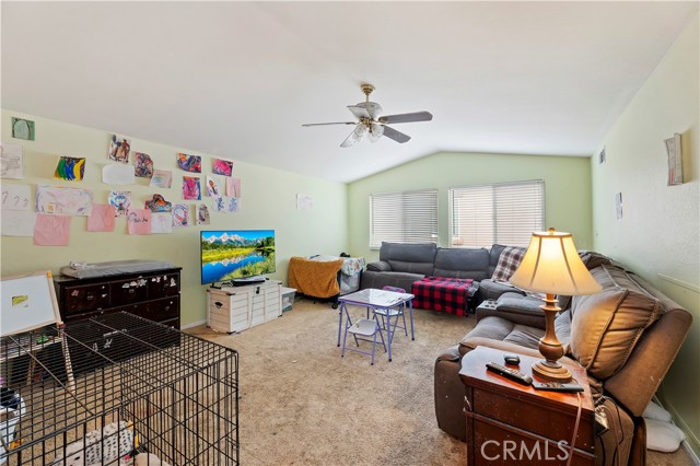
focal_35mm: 14
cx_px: 350
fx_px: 272
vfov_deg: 81.1
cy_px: 233
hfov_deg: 104.3
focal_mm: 14
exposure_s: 1/2
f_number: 10
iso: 500
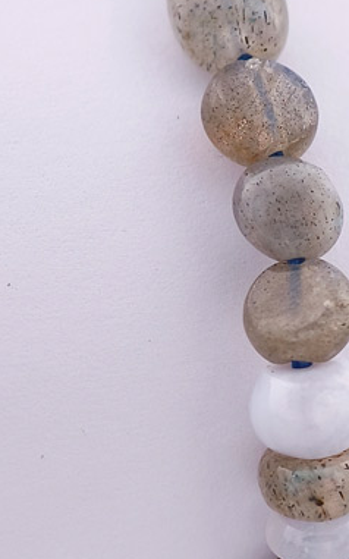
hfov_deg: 4.8
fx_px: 4156
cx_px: 317
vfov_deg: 7.7
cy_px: 284
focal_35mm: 273
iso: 125
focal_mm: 22.48
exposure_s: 1/160
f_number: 2.67
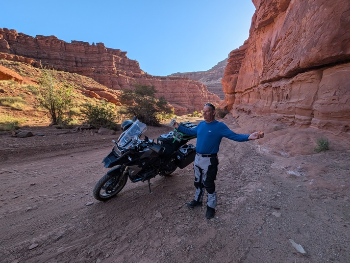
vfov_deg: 85.7
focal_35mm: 14
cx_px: 174
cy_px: 137
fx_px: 142
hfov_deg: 102.0
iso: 40
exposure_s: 1/1292
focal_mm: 2.23
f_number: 1.95
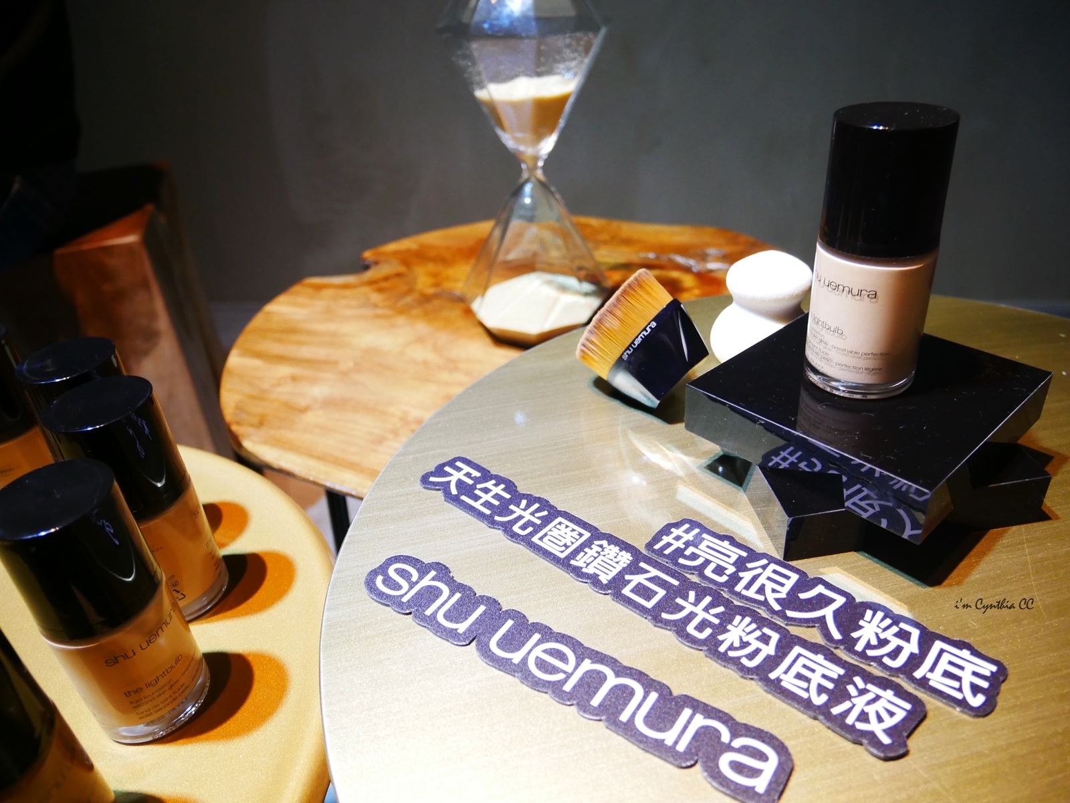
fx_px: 804
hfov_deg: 67.3
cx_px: 535
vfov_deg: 53.1
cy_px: 402
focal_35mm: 26
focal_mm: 13
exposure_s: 1/80
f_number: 3.5
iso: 1600
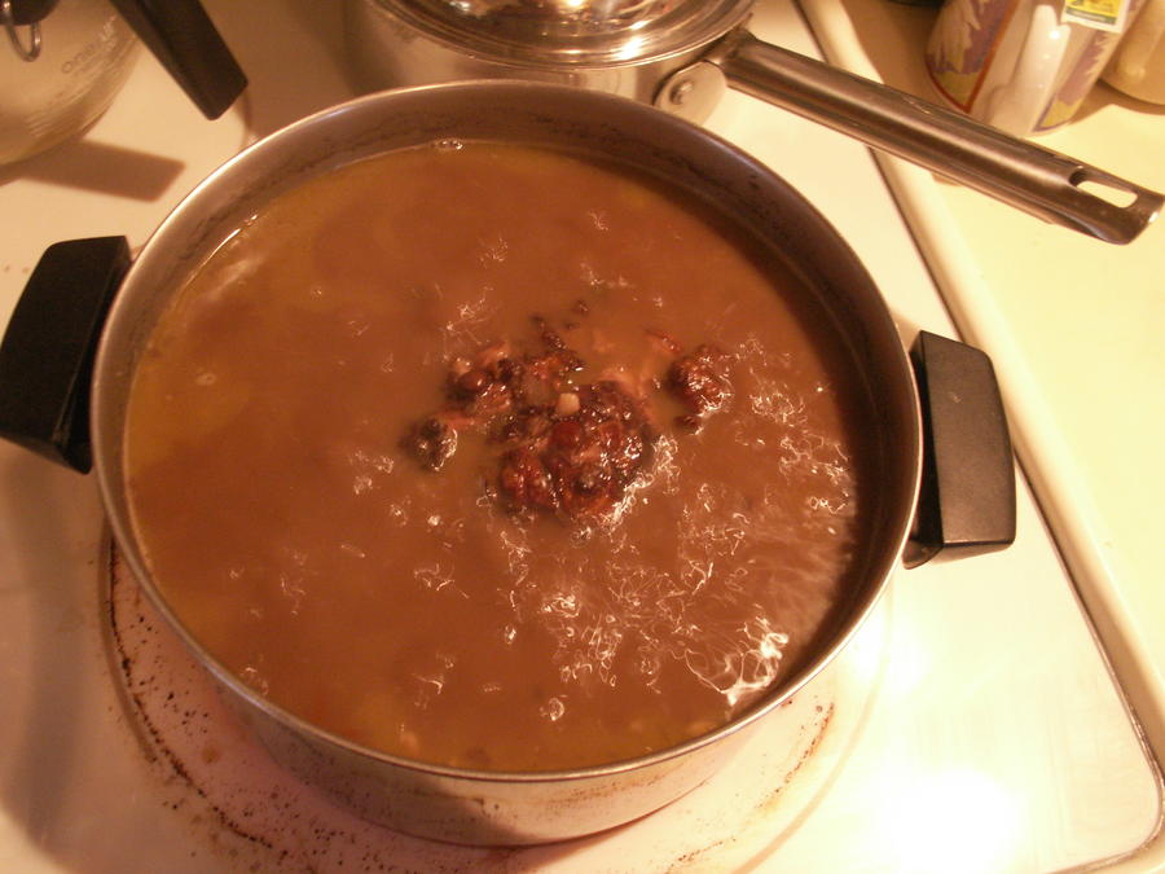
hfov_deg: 52.6
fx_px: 1178
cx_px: 582
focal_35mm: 35
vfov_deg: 40.7
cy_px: 437
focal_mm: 5.86
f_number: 2.8
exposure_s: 1/5
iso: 160
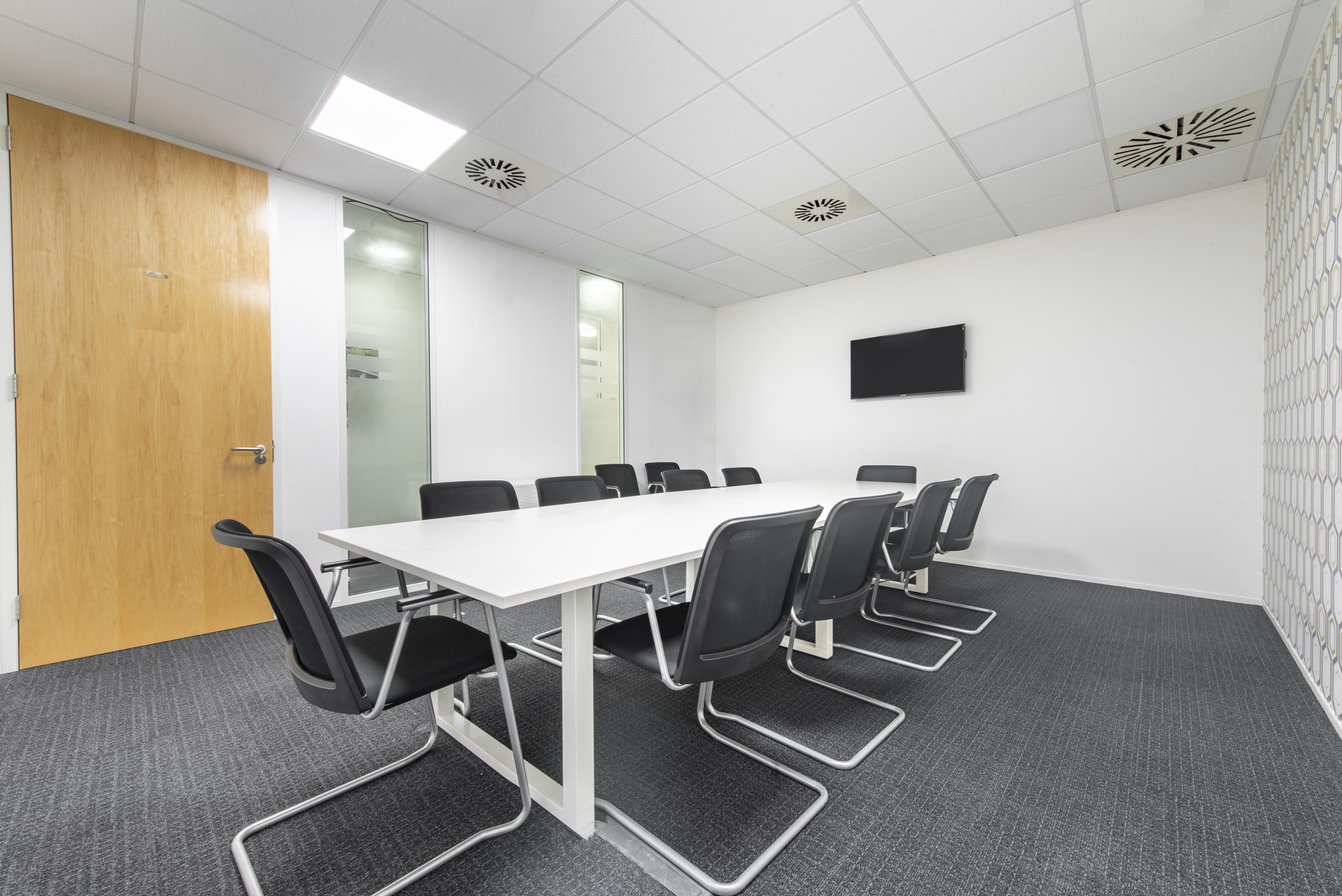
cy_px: 448
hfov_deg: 104.2
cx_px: 671
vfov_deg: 81.3
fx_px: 522
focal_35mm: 14
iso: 200
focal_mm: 14
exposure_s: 1/6
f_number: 16
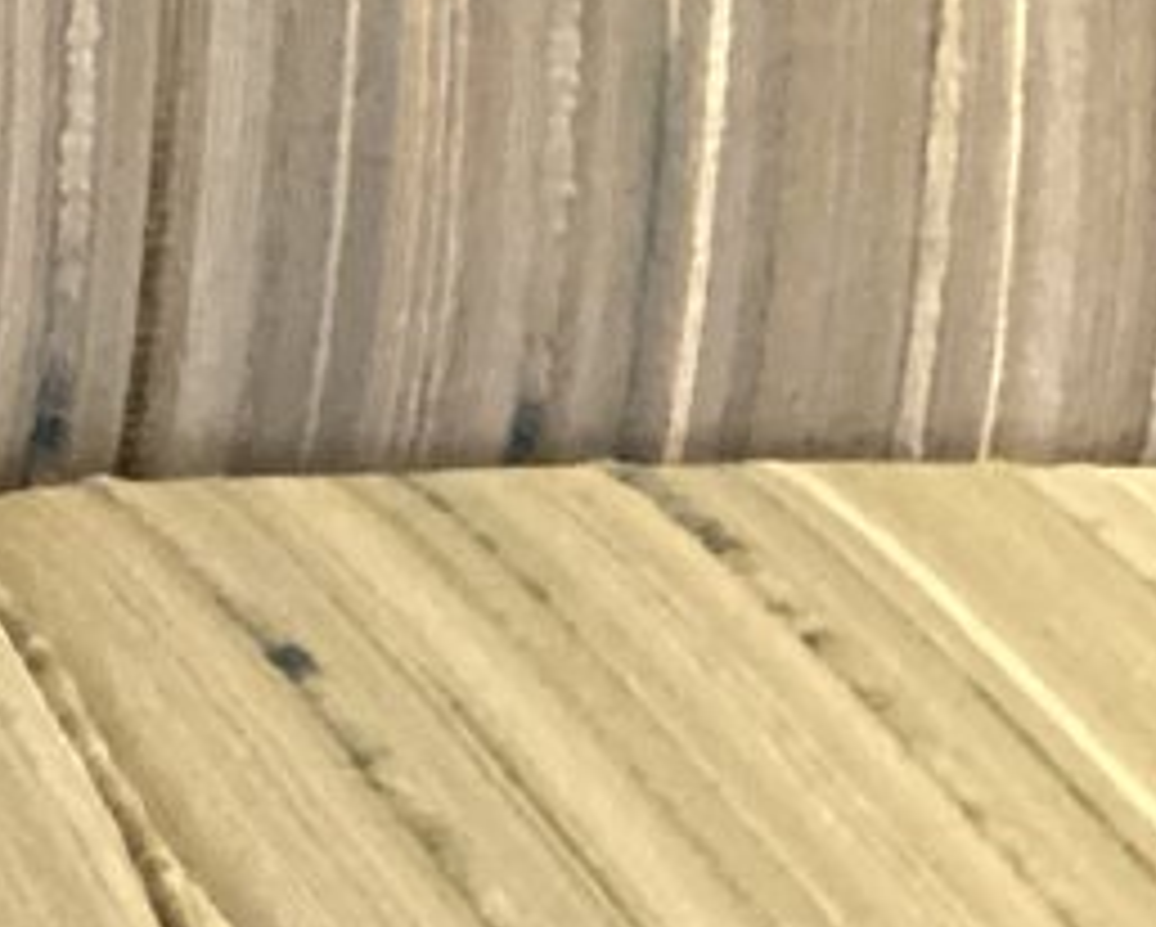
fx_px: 6095
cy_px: 799
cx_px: -2103
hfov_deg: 9.1
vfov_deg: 8.7
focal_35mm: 178
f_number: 2.4
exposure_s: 1/25
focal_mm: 3.3
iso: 640
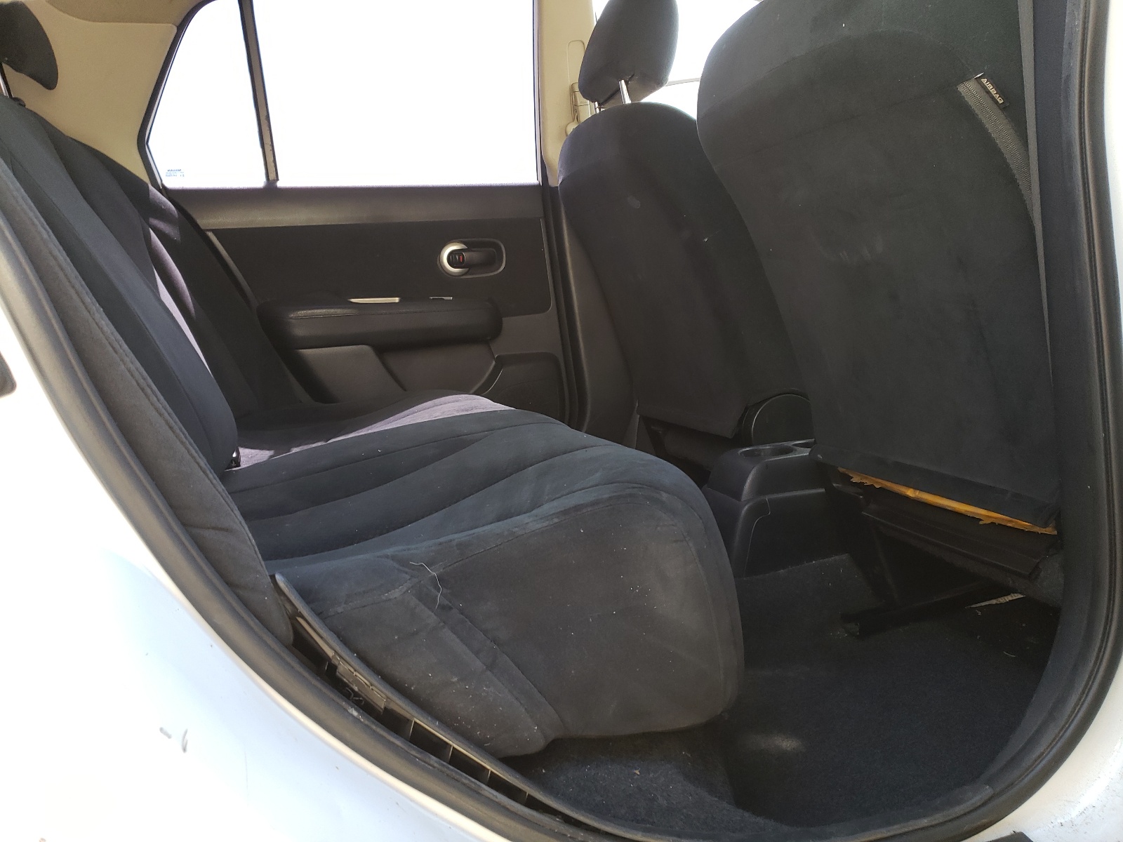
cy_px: 421
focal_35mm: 26
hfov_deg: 67.3
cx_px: 562
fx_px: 843
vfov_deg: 53.1
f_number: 1.5
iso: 74
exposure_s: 1/120
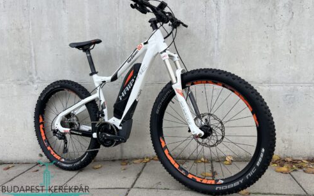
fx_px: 240
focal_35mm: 28
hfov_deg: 66.4
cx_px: 156
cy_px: 98
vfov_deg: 44.6
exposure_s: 1/371
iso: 50
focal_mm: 5.7
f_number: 1.5
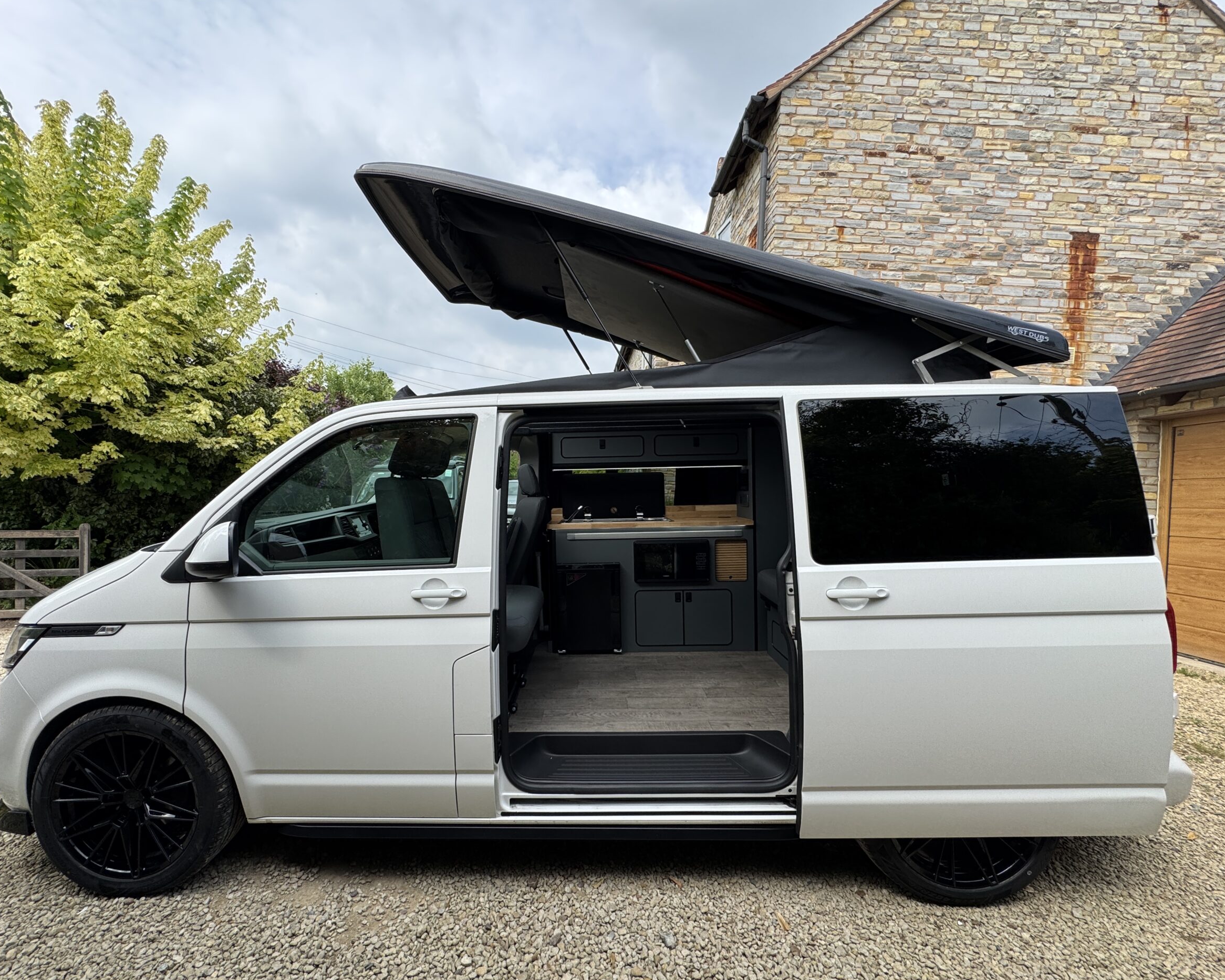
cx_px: 575
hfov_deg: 96.7
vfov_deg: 84.0
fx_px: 544
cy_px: 498
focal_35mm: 15
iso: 50
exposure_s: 1/741
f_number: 2.2
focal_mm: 2.22
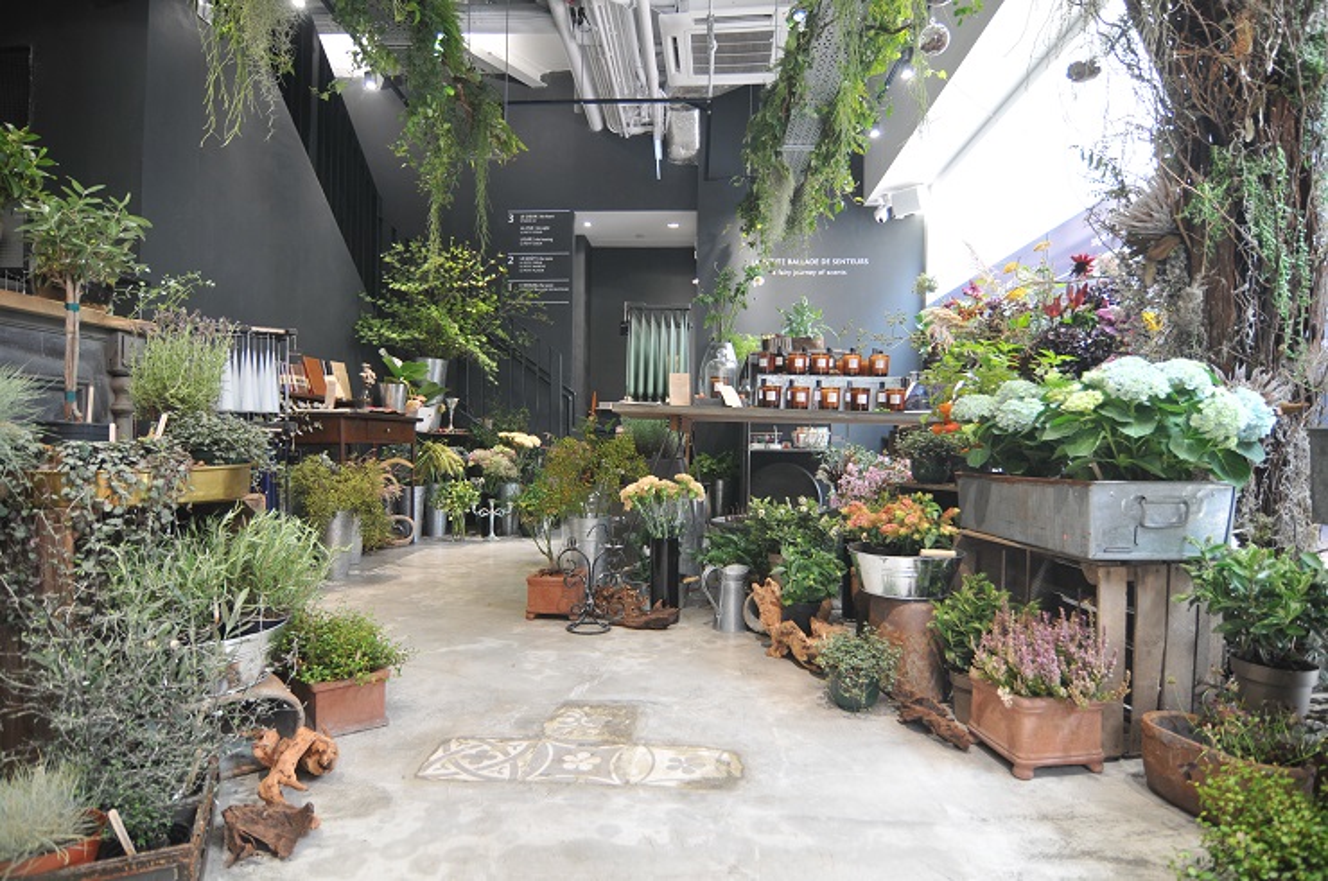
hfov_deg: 90.1
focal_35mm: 18
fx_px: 663
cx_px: 664
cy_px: 440
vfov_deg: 67.2
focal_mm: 12
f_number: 4
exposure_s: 1/20
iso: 200
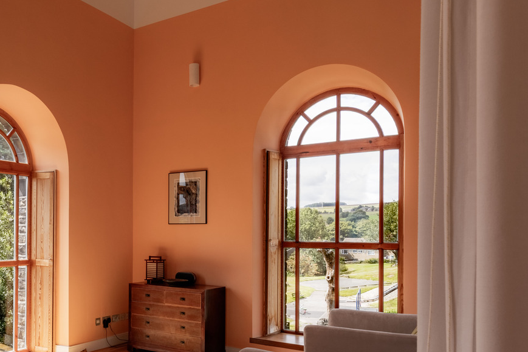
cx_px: 127
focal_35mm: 35
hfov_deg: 51.9
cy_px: 239
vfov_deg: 37.4
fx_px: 513
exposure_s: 1/800
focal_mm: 19
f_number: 11
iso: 200
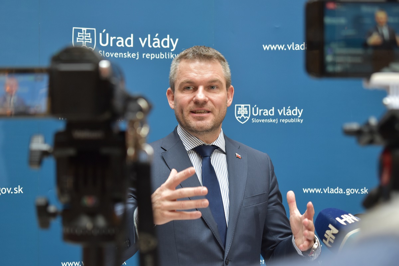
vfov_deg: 16.6
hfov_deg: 24.6
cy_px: 133
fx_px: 914
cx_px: 200
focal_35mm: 82
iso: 800
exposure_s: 1/60
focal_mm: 55
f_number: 5.6
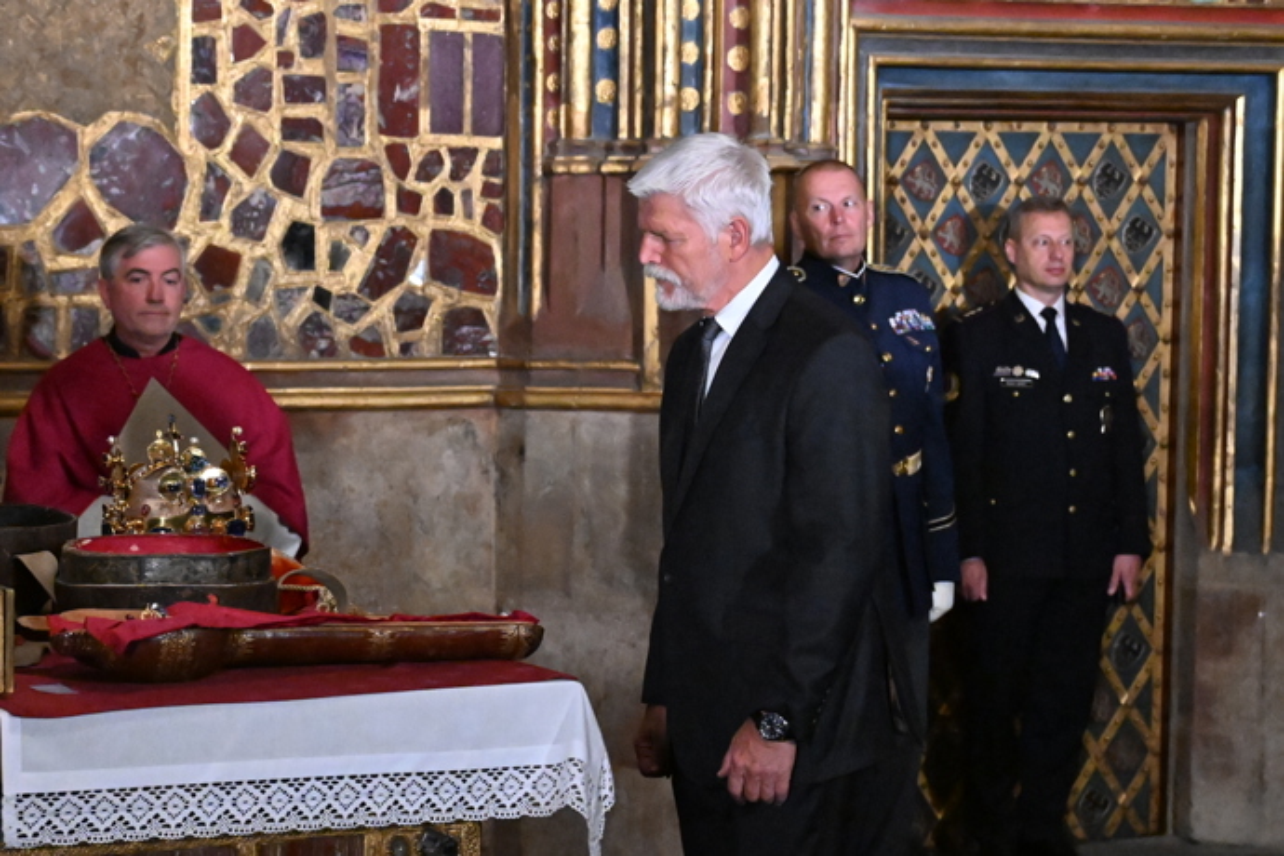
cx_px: 642
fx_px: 2282
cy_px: 428
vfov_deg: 21.2
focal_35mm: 64
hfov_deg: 31.4
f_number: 3.5
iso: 10000
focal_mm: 43
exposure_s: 1/320
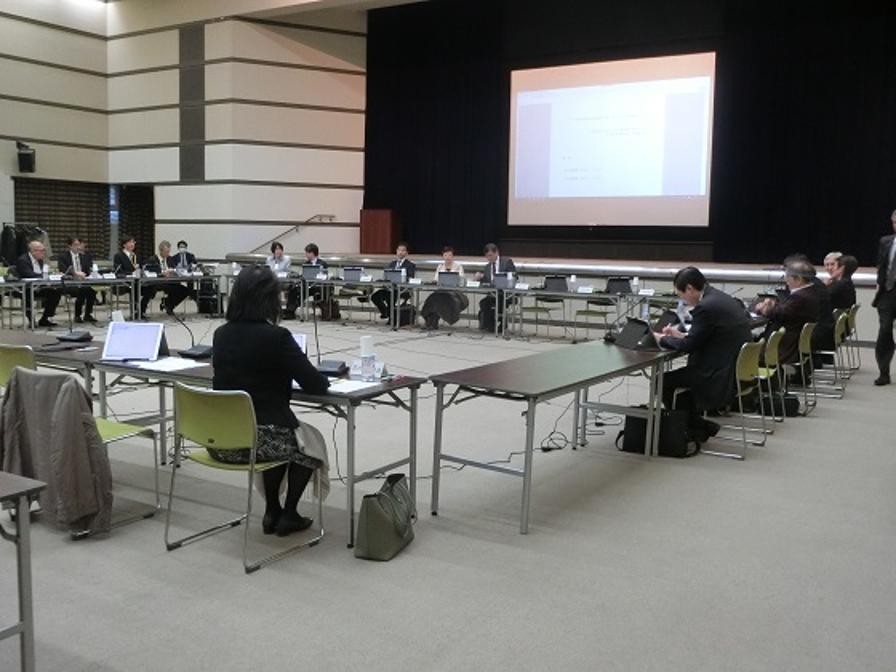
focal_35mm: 34
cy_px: 336
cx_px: 448
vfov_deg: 41.8
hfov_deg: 54.0
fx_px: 880
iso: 640
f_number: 3.9
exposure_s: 1/30
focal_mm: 6
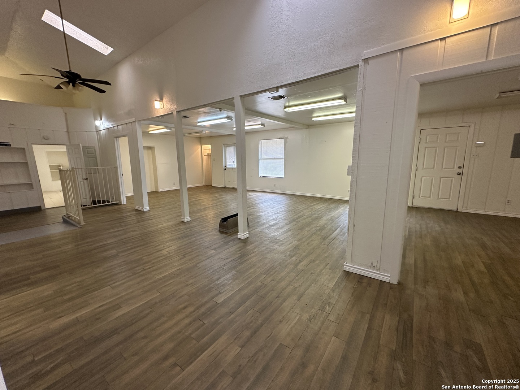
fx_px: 210
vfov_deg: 85.7
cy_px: 195
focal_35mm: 14
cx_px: 260
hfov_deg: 102.1
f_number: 2.2
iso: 200
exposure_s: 1/120
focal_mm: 2.22
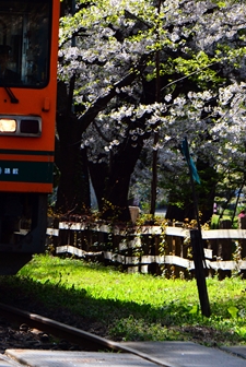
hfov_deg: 4.3
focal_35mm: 321
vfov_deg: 6.4
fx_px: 3280
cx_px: -40
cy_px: -11
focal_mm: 135
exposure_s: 1/320
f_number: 9
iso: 400
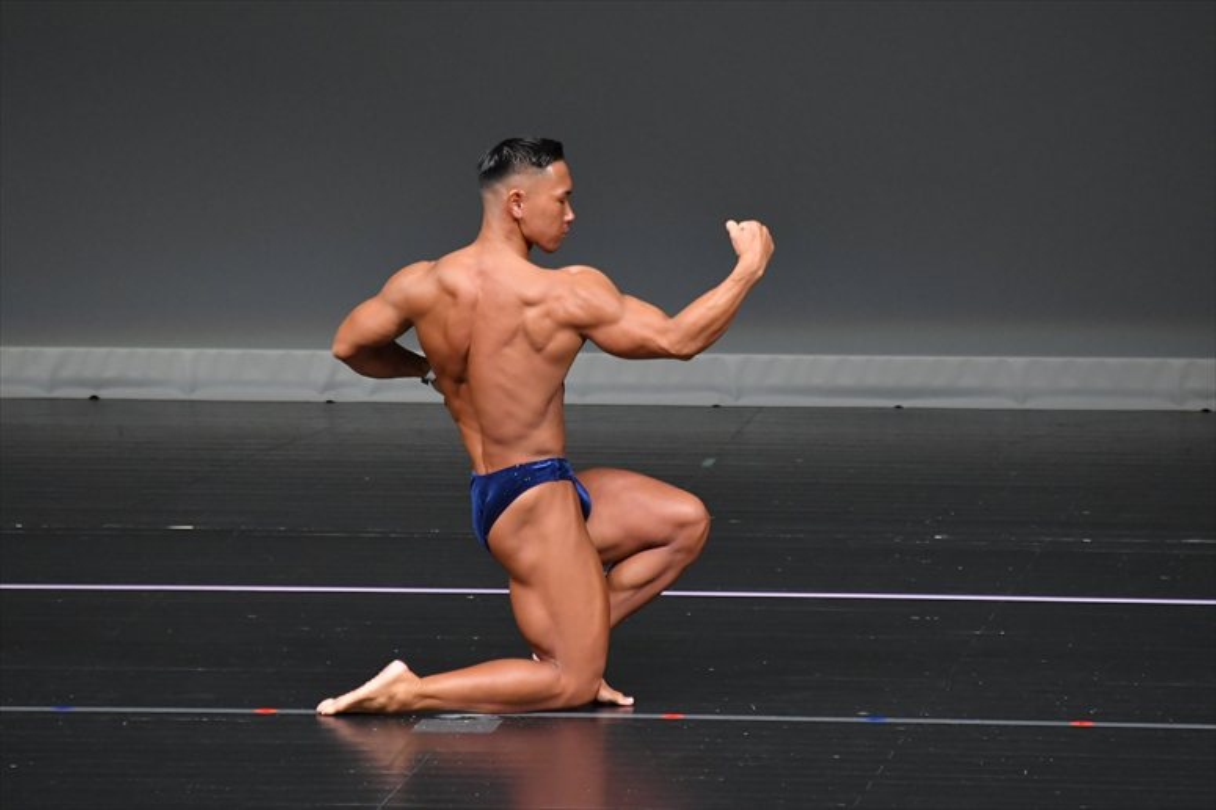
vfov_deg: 3.1
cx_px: 608
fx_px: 15193
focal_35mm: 450
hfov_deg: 4.6
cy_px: 405
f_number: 5.6
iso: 4000
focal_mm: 300
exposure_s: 1/400
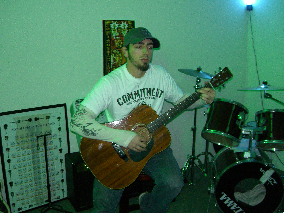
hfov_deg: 49.0
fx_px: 312
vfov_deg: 37.7
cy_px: 106
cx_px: 142
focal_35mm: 38
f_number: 2.8
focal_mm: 7.9
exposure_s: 1/60
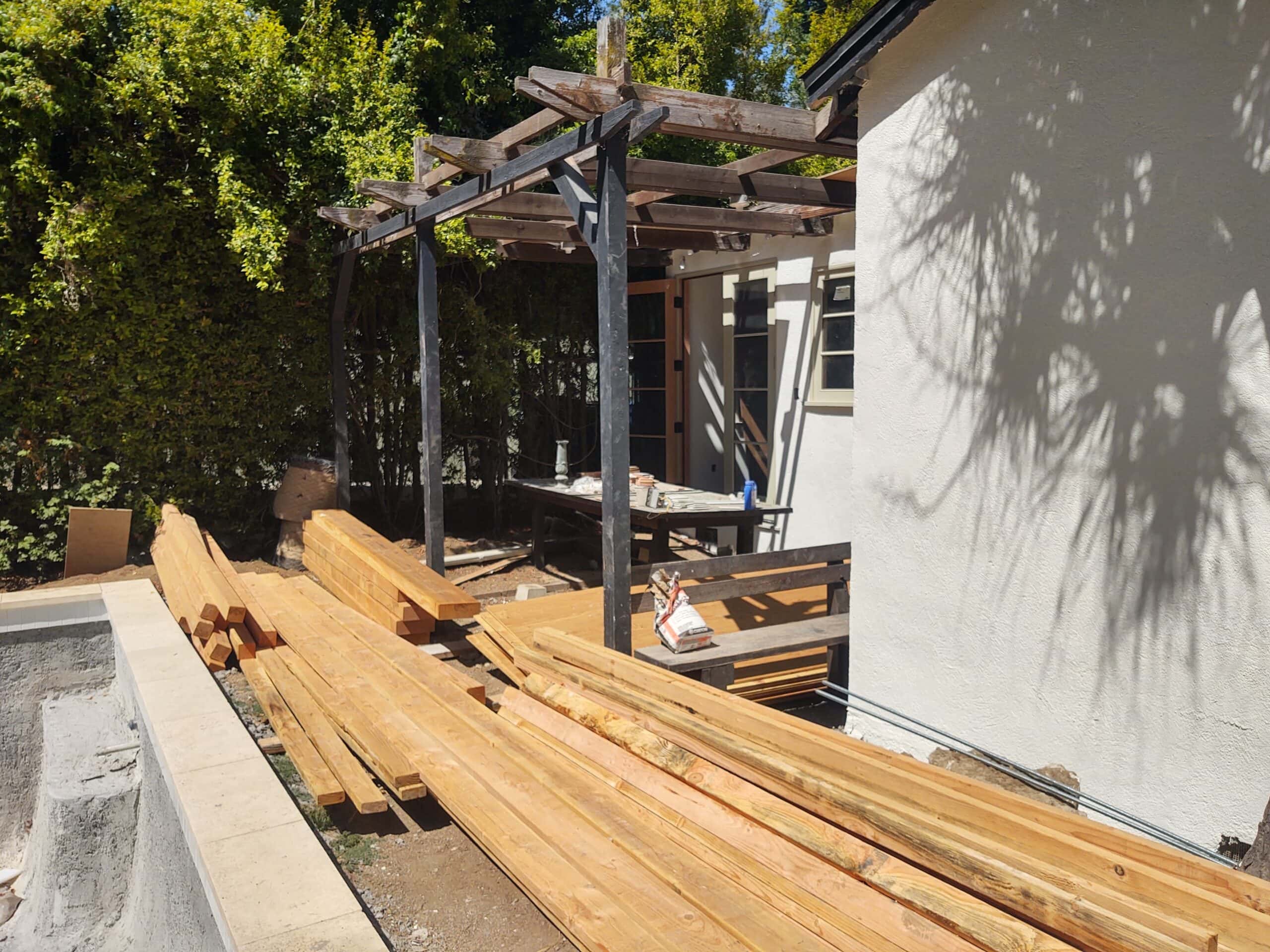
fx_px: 991
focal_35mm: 27
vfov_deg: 51.4
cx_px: 635
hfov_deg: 65.3
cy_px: 476
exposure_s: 1/6547
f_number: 1.7
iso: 100
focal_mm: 4.75
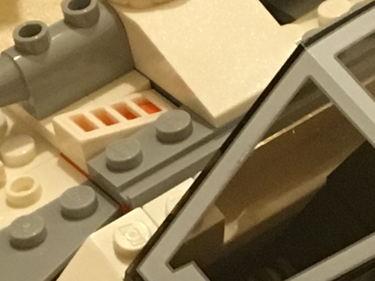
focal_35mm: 202
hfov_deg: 9.8
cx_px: 59
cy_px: 286
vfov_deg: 7.3
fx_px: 2188
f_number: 2.2
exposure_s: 1/20
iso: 200
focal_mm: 4.15
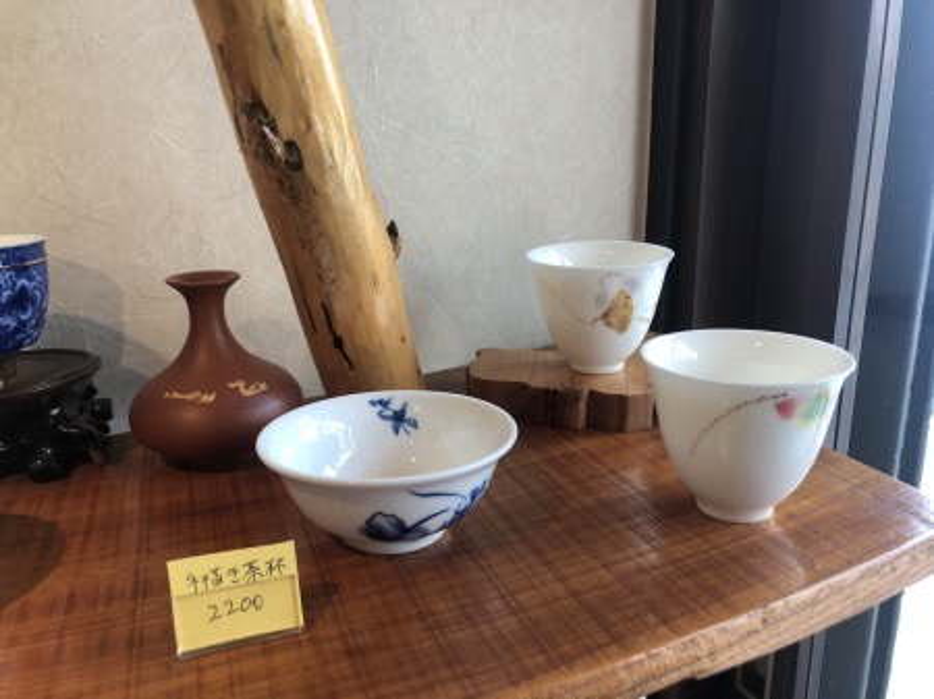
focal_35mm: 29
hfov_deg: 61.7
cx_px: 467
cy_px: 350
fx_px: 782
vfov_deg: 48.2
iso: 40
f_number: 1.8
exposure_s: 1/17
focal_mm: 3.99
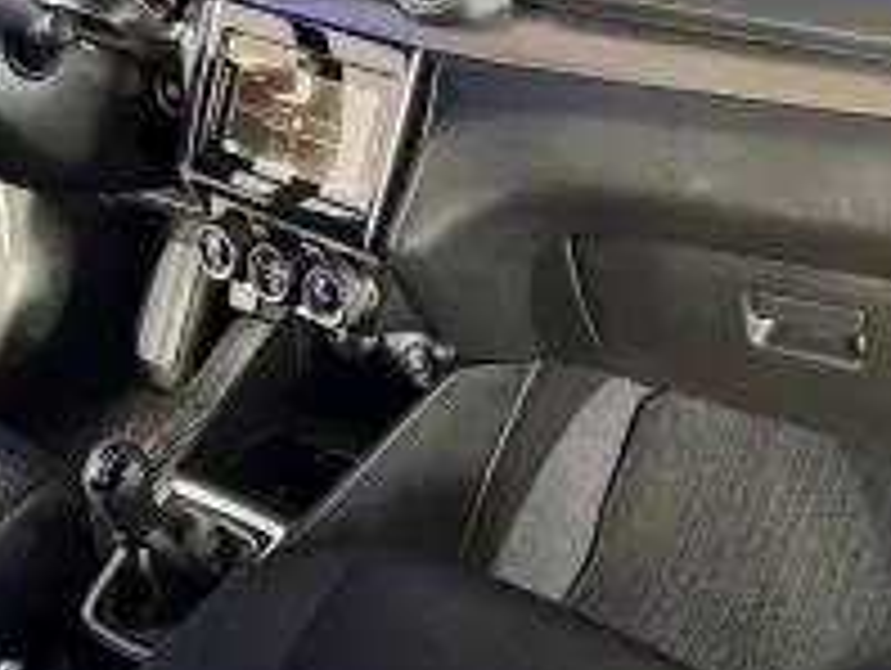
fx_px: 1263
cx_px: 477
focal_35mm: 49
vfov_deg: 29.7
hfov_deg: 38.8
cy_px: 337
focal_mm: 4
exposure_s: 1/20
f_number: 1.8
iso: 1600
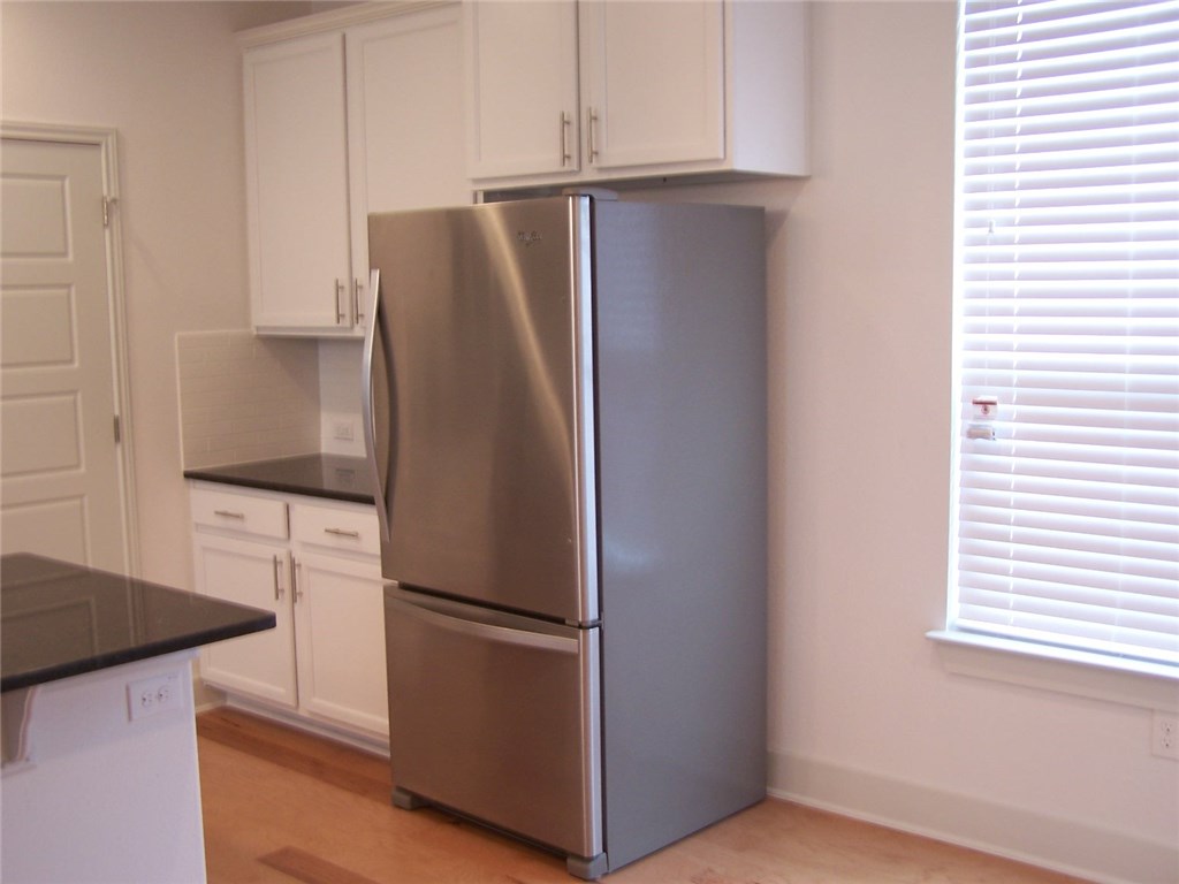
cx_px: 590
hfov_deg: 49.0
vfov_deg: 37.7
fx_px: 1294
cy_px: 442
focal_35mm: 38
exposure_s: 1/10
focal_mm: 6.3
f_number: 2.8
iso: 80
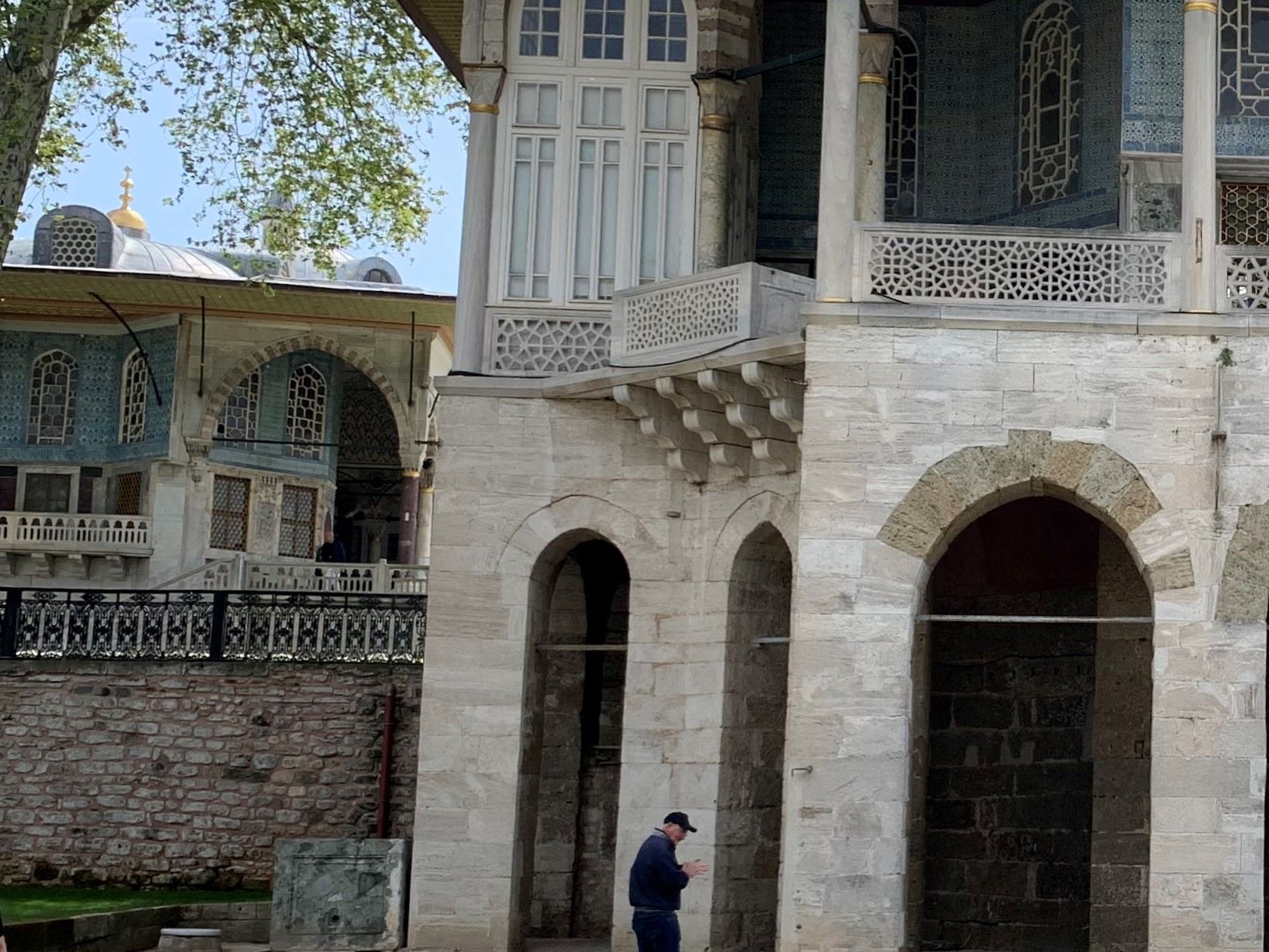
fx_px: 2236
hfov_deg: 29.5
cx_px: 1277
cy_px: 519
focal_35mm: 61
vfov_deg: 24.0
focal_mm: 4.25
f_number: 1.8
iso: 25
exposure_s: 1/1250
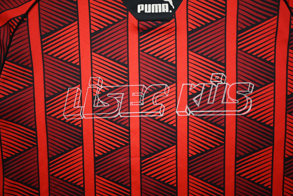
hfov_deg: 73.7
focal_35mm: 24
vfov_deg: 53.2
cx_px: 146
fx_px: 195
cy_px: 98
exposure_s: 1/125
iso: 200
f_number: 4
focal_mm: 24
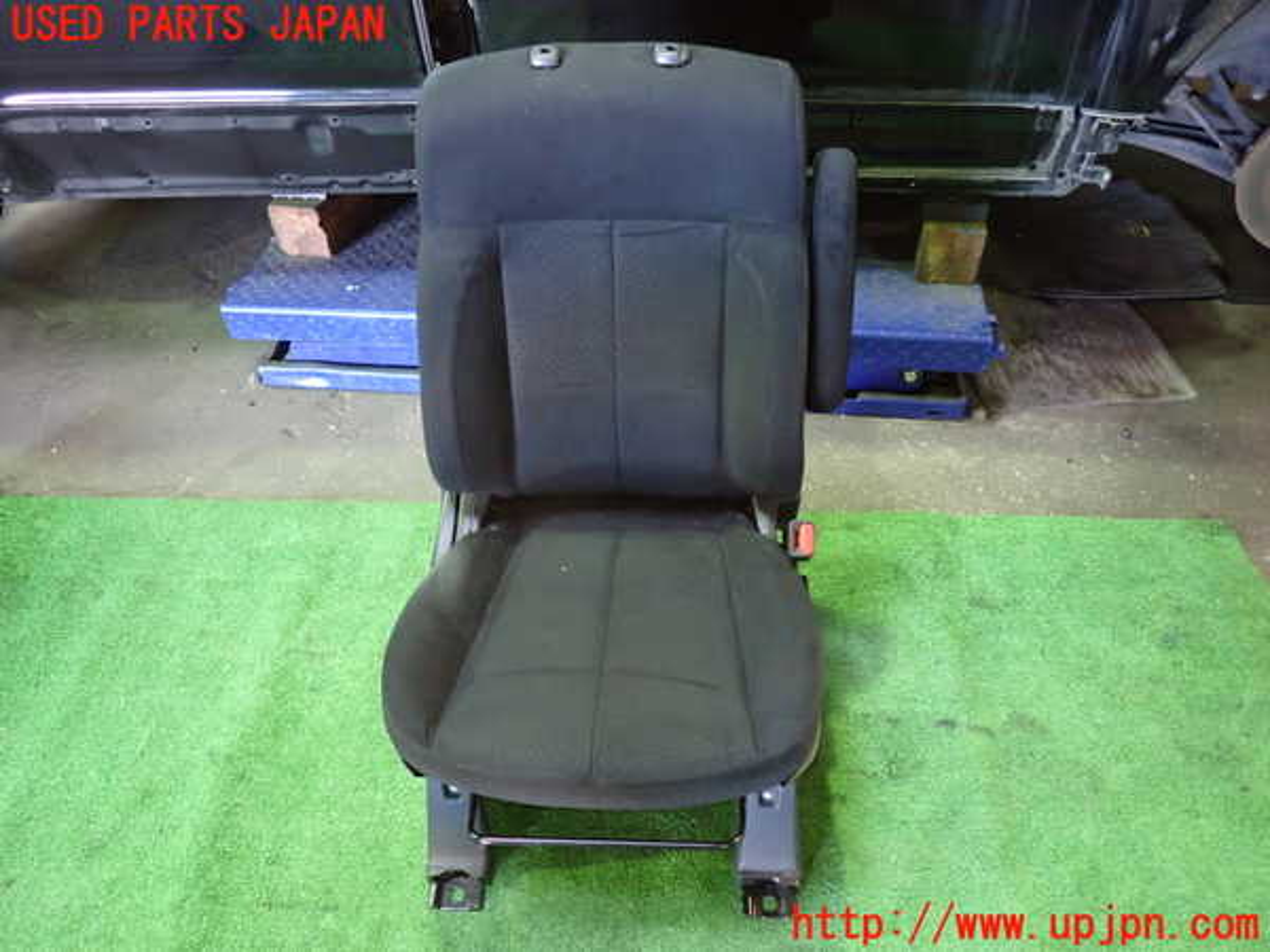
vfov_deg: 54.9
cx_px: 635
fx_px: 917
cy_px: 476
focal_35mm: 25
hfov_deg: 69.4
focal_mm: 4.5
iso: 800
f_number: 2
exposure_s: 1/30
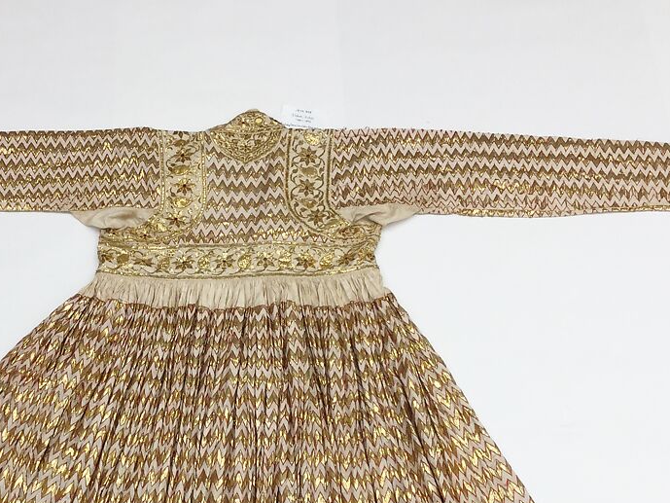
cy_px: 422
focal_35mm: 54
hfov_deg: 35.3
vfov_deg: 26.4
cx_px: 249
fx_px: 1045
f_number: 2.4
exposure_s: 1/60
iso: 25
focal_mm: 3.3
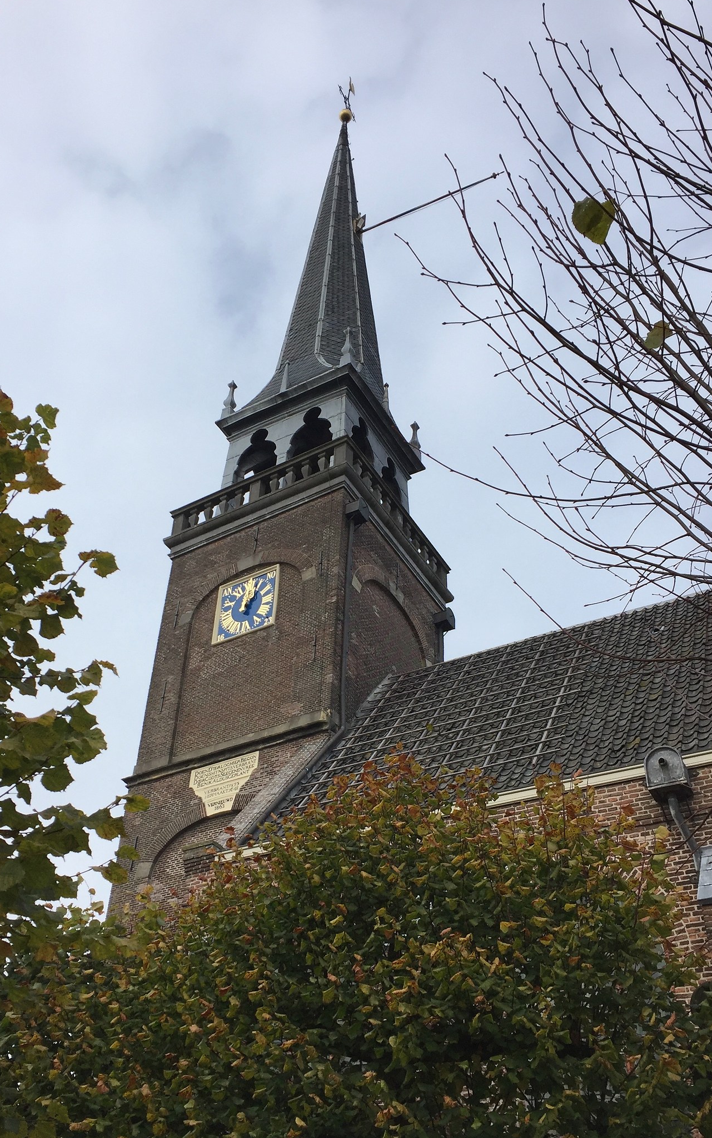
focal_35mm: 36
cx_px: 301
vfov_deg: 54.0
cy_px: 605
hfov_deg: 35.3
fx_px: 1117
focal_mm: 4.15
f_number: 2.2
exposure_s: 1/860
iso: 32
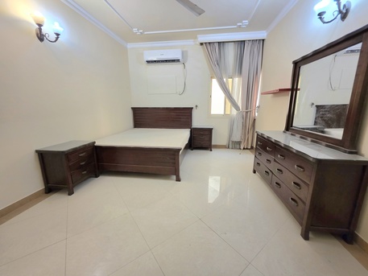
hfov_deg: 106.2
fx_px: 138
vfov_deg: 89.9
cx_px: 184
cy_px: 138
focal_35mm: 13
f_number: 1.9
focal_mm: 2.2
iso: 200
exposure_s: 1/50.3
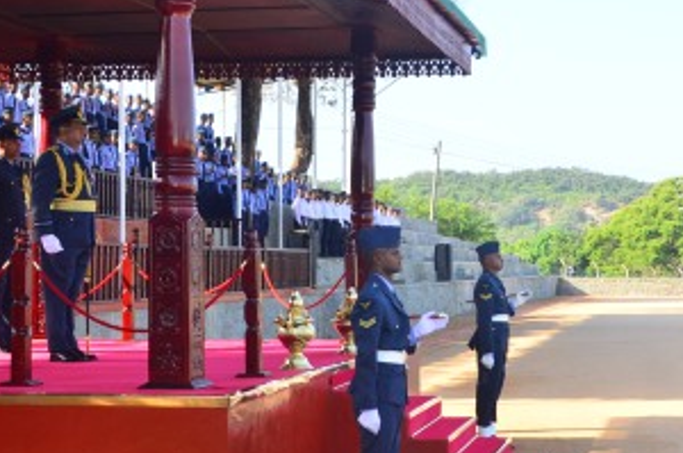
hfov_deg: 30.1
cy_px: 246
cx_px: 510
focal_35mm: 66
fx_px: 1250
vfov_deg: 20.5
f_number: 8
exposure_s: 1/160
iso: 200
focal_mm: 22
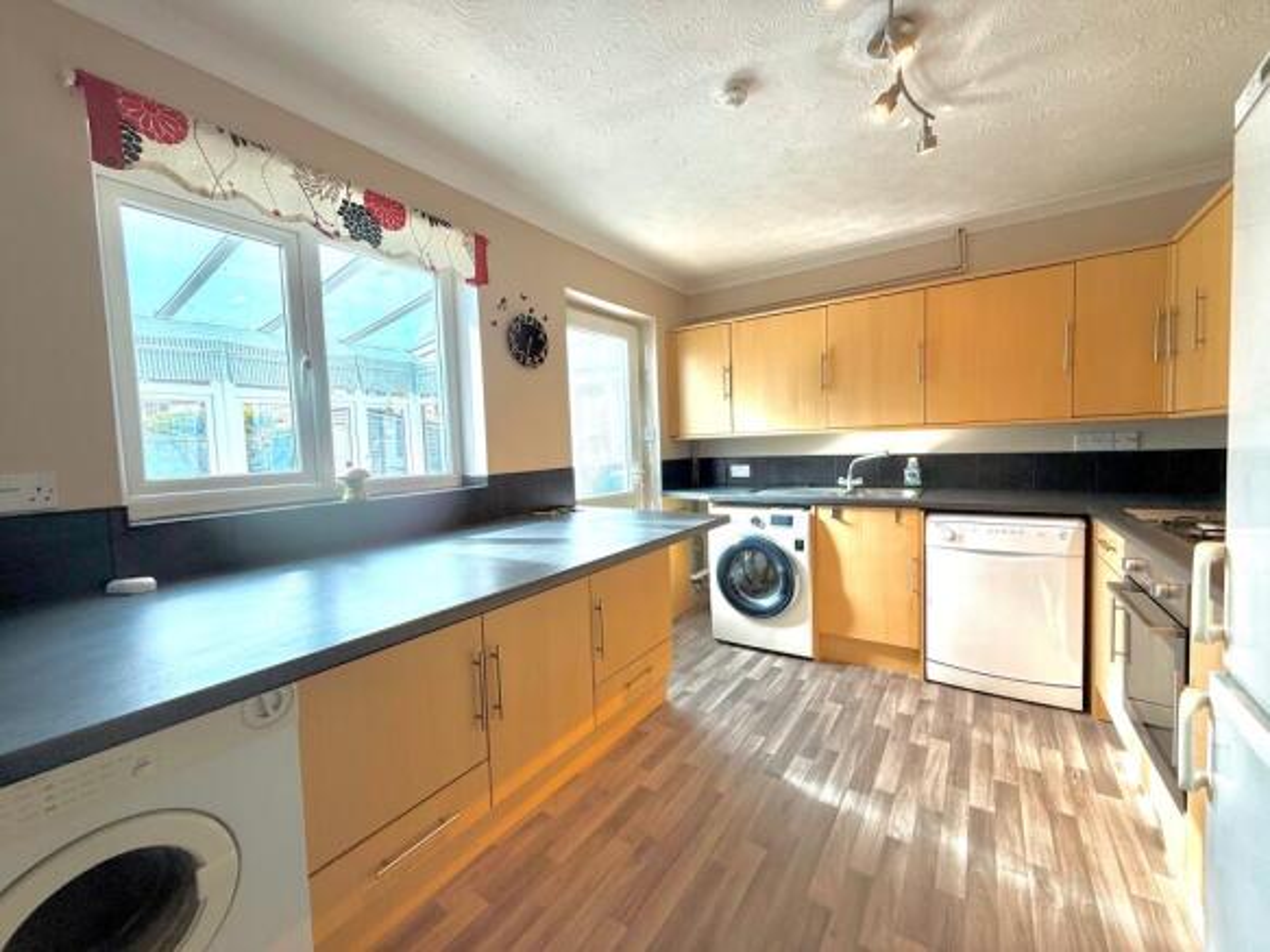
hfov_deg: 102.1
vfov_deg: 85.7
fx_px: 514
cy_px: 476
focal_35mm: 14
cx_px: 635
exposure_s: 1/127
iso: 64
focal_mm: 2.22
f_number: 2.2
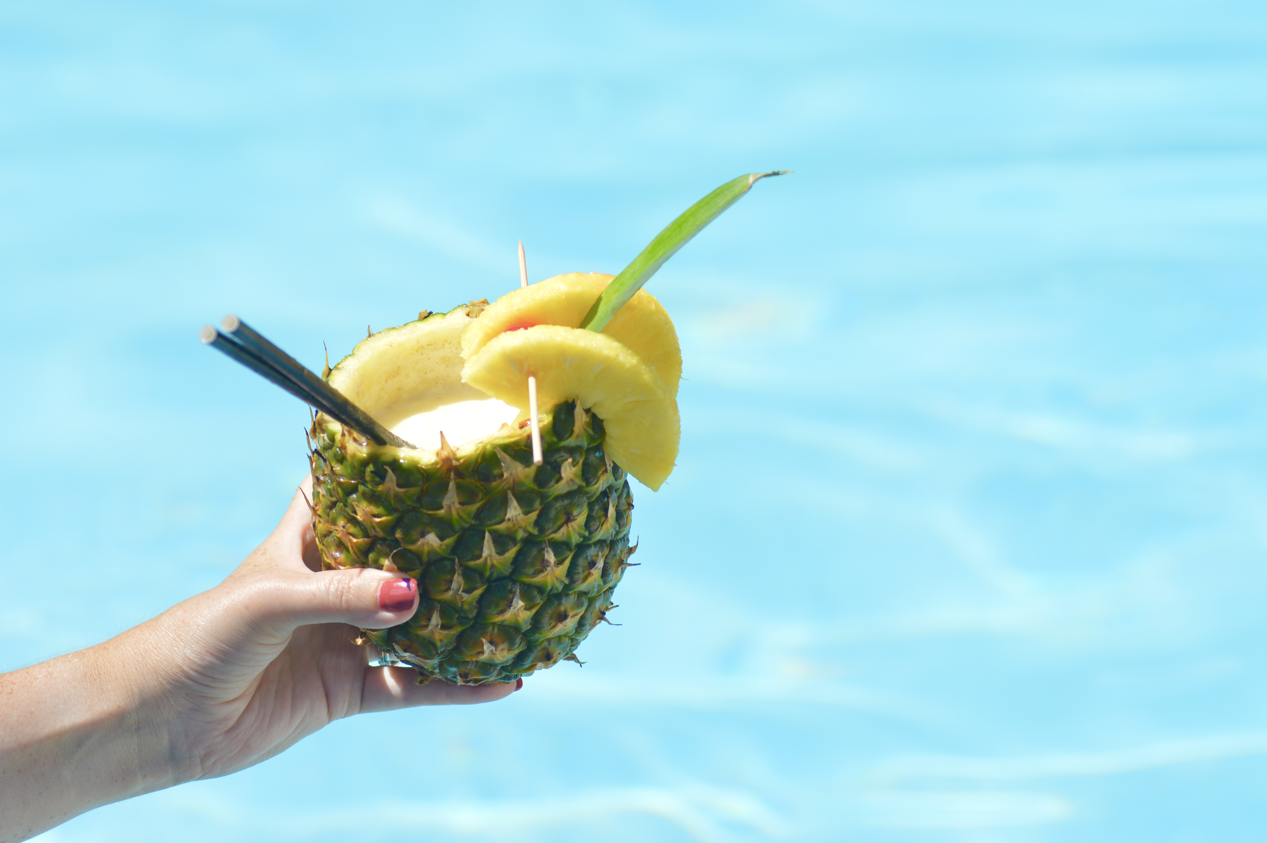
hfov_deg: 15.2
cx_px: 634
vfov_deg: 10.1
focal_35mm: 135
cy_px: 422
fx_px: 4747
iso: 100
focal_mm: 90
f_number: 6.3
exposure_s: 1/640
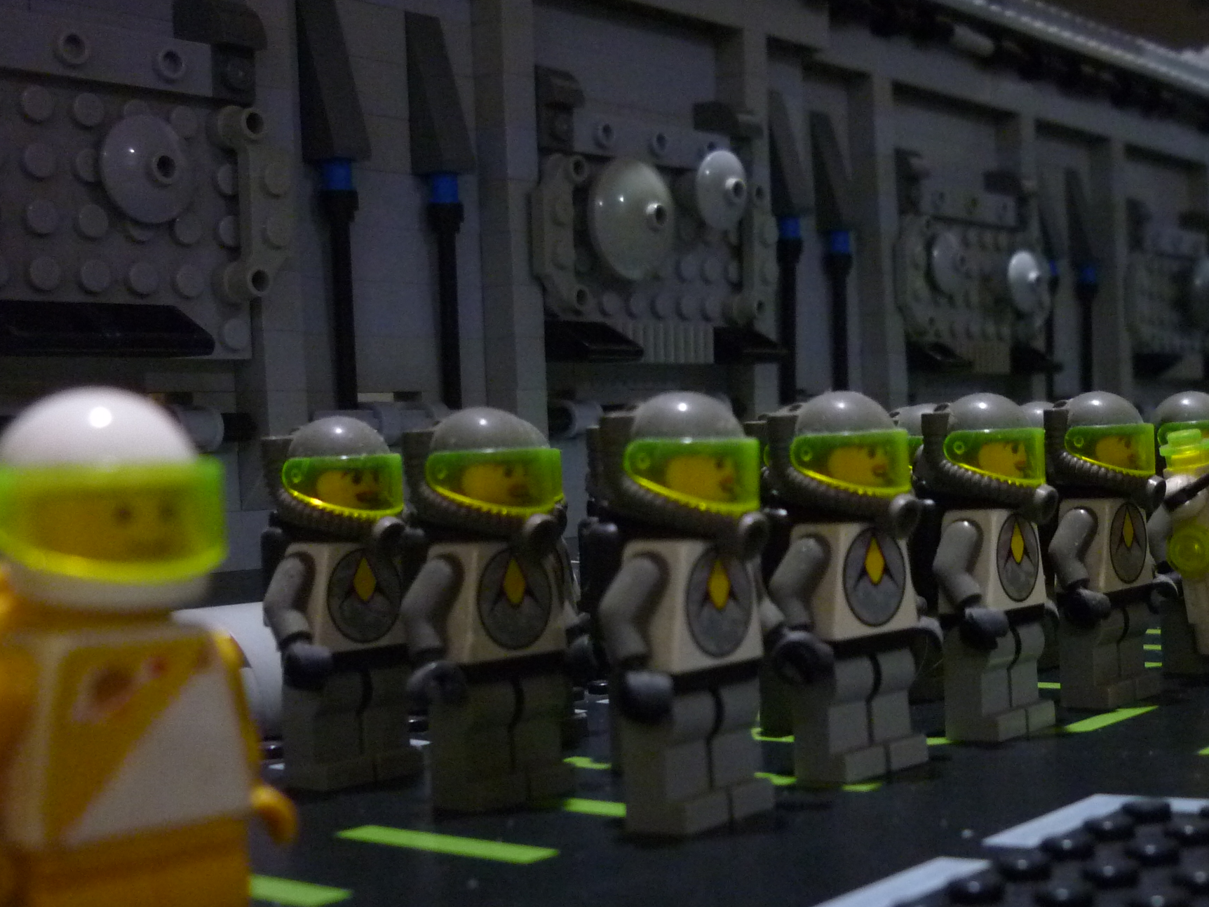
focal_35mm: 49
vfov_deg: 29.6
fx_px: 1711
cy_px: 553
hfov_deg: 38.3
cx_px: 844
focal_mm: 5.5
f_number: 2.8
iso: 400
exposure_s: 1/8
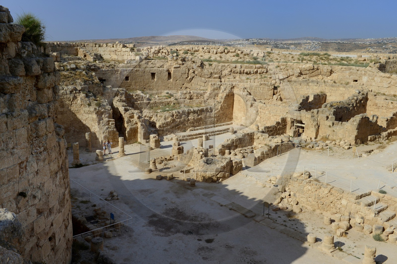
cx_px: 198
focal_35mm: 36
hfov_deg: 53.2
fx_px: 397
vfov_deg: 36.8
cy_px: 132
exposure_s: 1/200
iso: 200
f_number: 16
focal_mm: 36
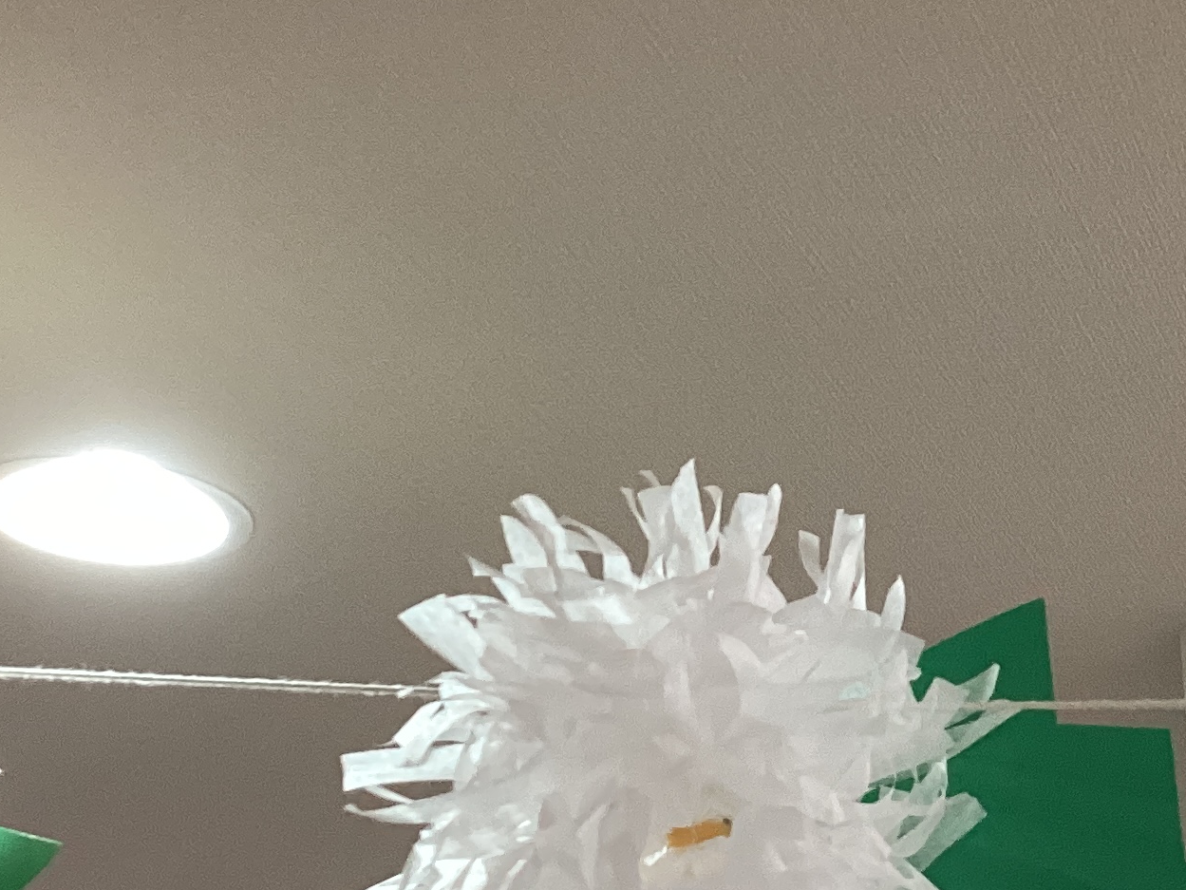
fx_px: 2775
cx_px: 1113
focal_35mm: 81
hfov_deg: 23.4
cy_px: 615
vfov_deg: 18.1
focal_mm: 3.3
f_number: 2.4
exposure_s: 1/60
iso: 160
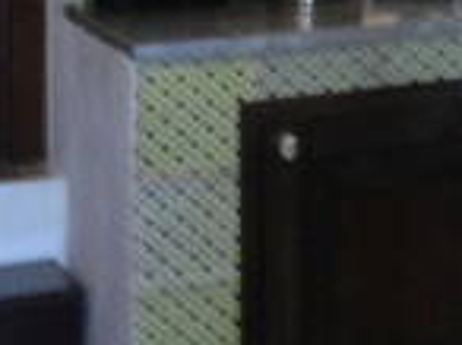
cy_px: -282
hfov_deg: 9.6
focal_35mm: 179
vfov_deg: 8.0
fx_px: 2385
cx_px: 1161
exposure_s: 1/20
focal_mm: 4.12
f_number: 2.4
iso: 200
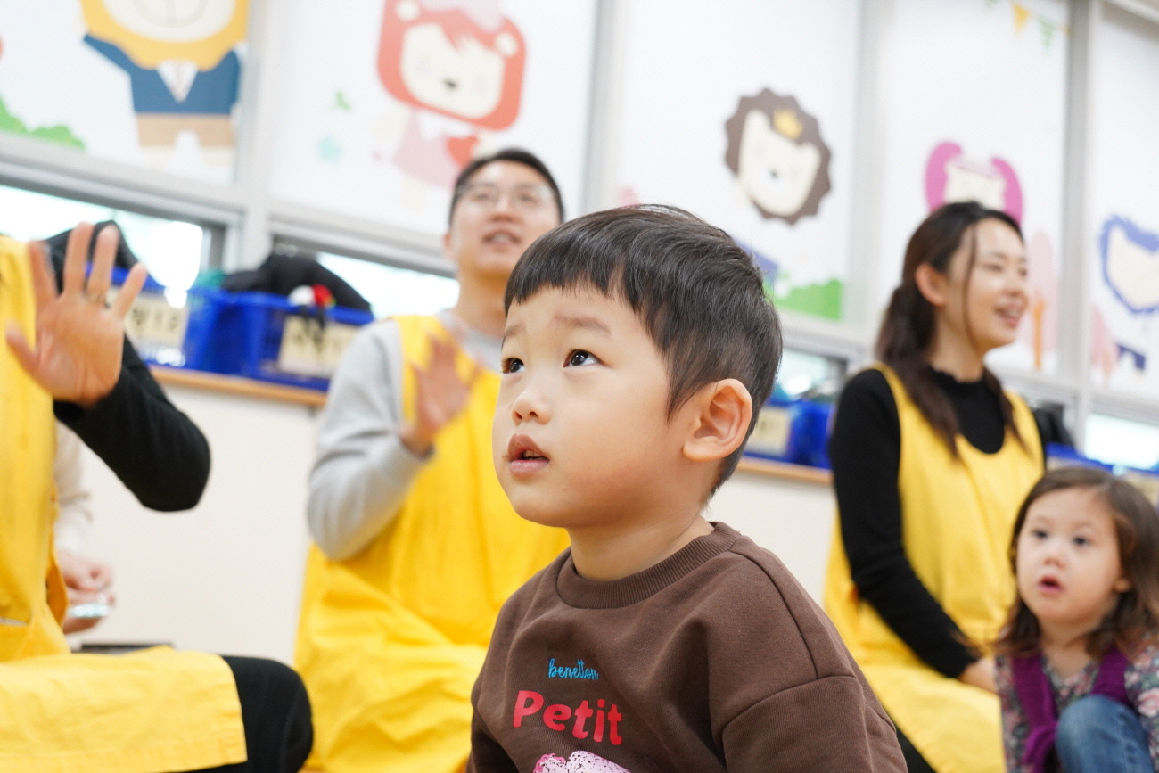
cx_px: 580
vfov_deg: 27.0
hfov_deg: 39.6
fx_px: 1610
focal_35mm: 50
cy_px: 386
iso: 2500
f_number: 5.6
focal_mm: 50
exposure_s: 1/60
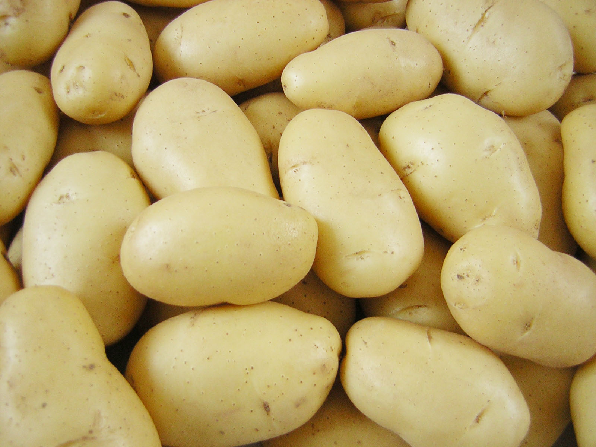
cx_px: 298
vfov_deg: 39.7
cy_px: 224
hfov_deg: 51.4
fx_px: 620
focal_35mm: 36
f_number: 2.6
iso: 50
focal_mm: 4.7
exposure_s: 1/59
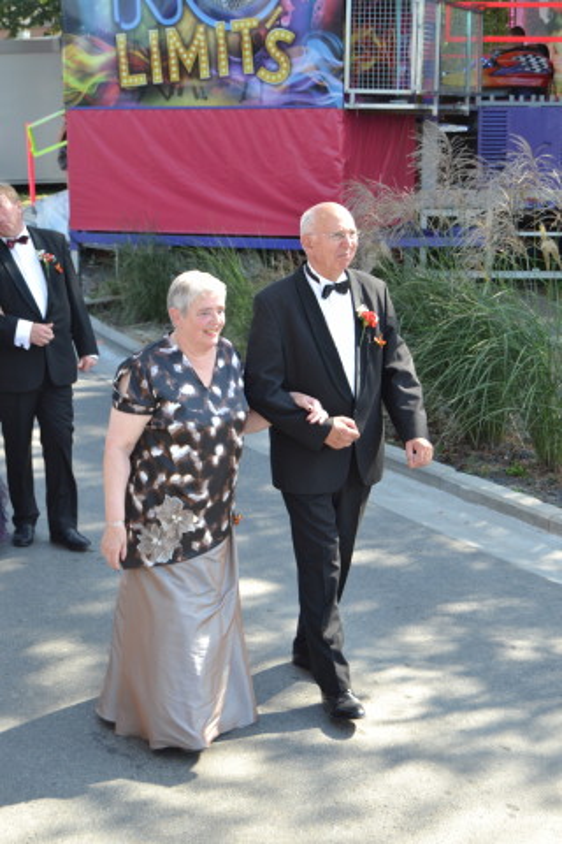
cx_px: 281
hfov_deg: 22.6
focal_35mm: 60
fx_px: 1405
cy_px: 422
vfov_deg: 33.4
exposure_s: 1/125
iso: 180
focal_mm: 40
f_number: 5.6
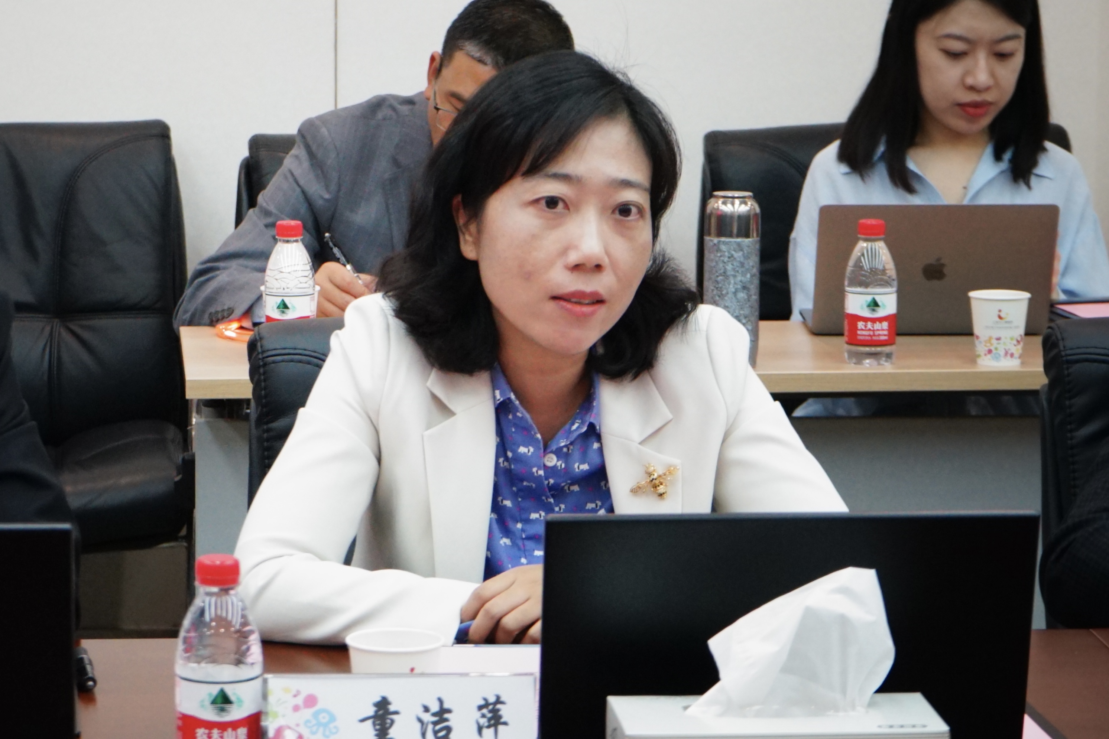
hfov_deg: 29.2
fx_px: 2125
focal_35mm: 69
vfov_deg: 19.7
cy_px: 370
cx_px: 554
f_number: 7.1
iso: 2000
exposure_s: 1/80
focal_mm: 69
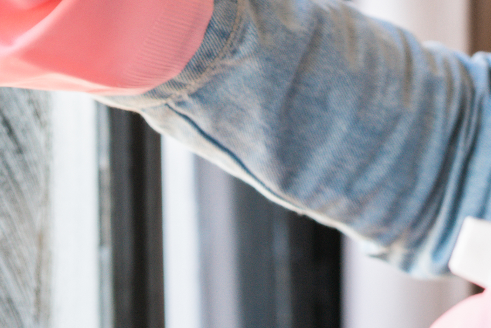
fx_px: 1800
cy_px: -218
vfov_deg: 10.0
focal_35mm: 132
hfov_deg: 14.8
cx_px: 649
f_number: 4.5
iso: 250
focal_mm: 35
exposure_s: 1/100
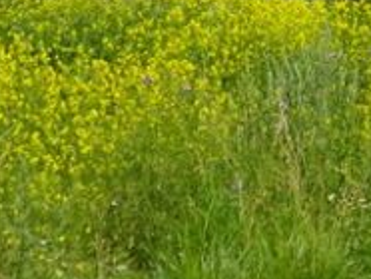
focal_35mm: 194
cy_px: -229
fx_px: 2082
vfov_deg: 7.4
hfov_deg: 10.1
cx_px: 393
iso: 100
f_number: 4.6
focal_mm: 8.46
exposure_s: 1/640
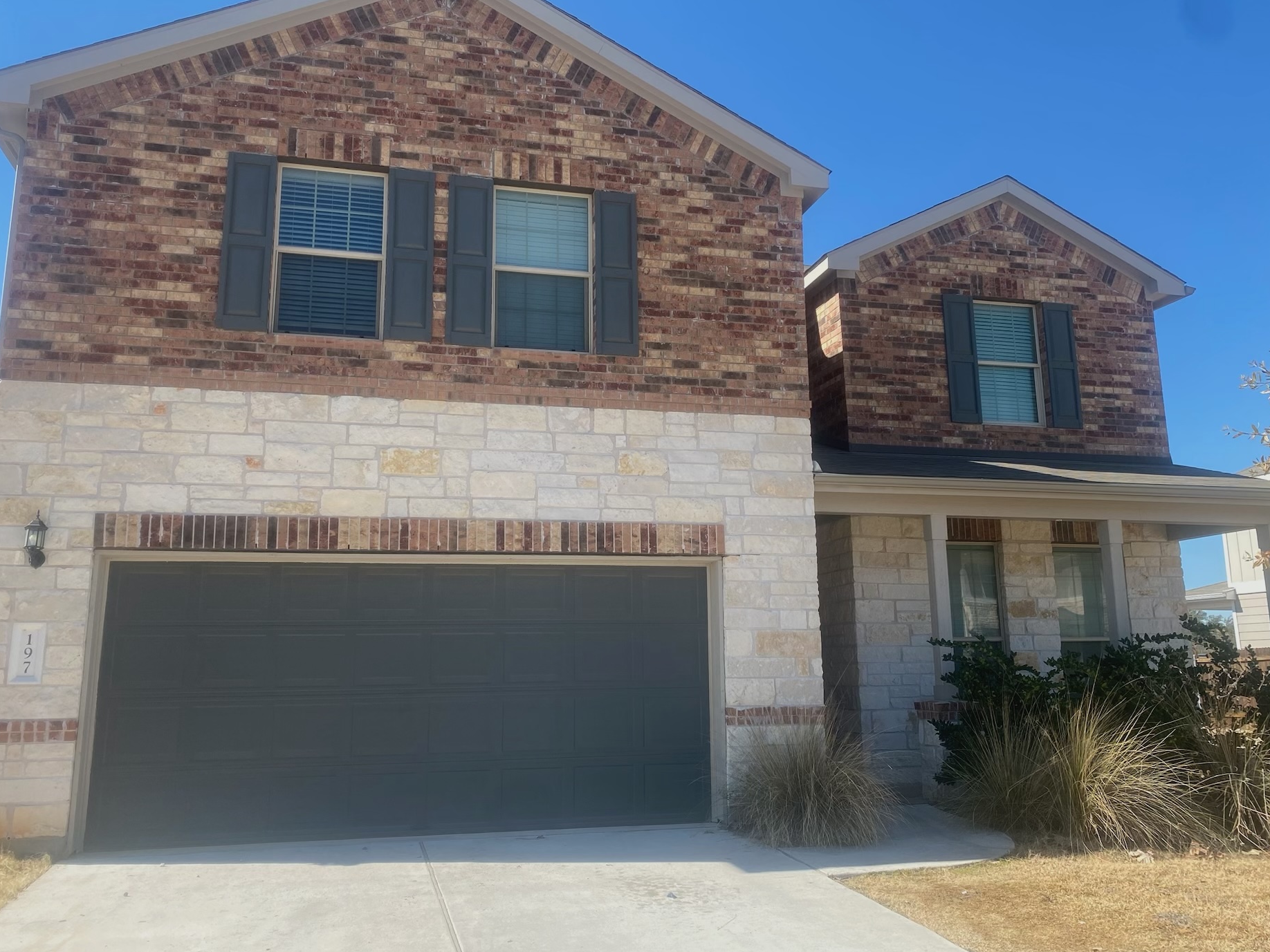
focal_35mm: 29
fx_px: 1064
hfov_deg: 61.7
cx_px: 627
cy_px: 465
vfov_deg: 48.2
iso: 32
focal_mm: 4.25
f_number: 1.8
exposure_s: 1/1898
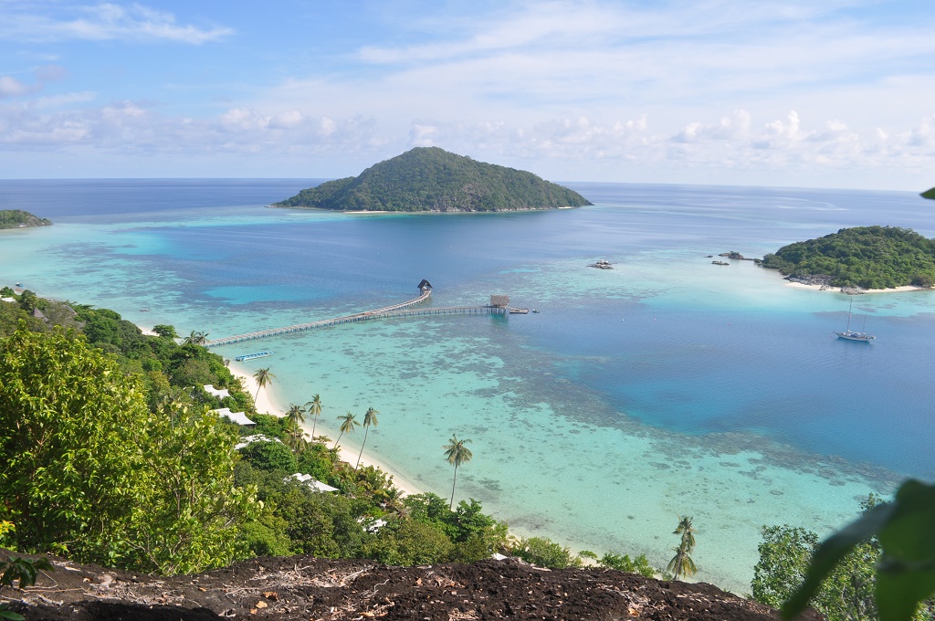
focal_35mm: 27
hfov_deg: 67.4
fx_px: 700
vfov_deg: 47.8
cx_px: 468
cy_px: 310
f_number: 9.5
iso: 200
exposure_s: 1/350
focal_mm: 18
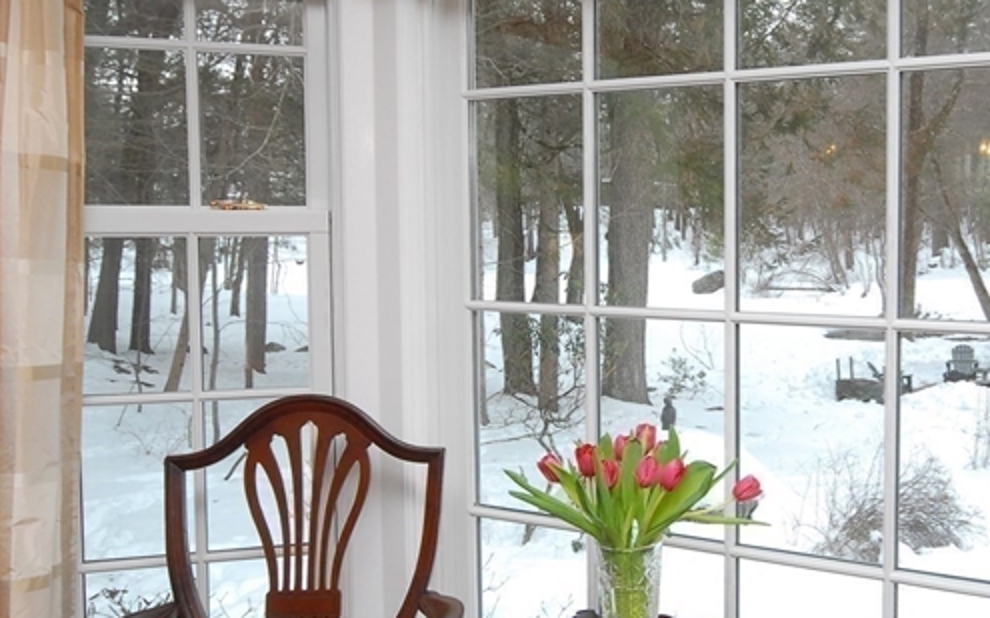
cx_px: 700
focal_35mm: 38
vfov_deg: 33.5
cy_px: 294
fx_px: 1025
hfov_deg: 50.1
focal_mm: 12
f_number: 9
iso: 400
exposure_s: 1/60
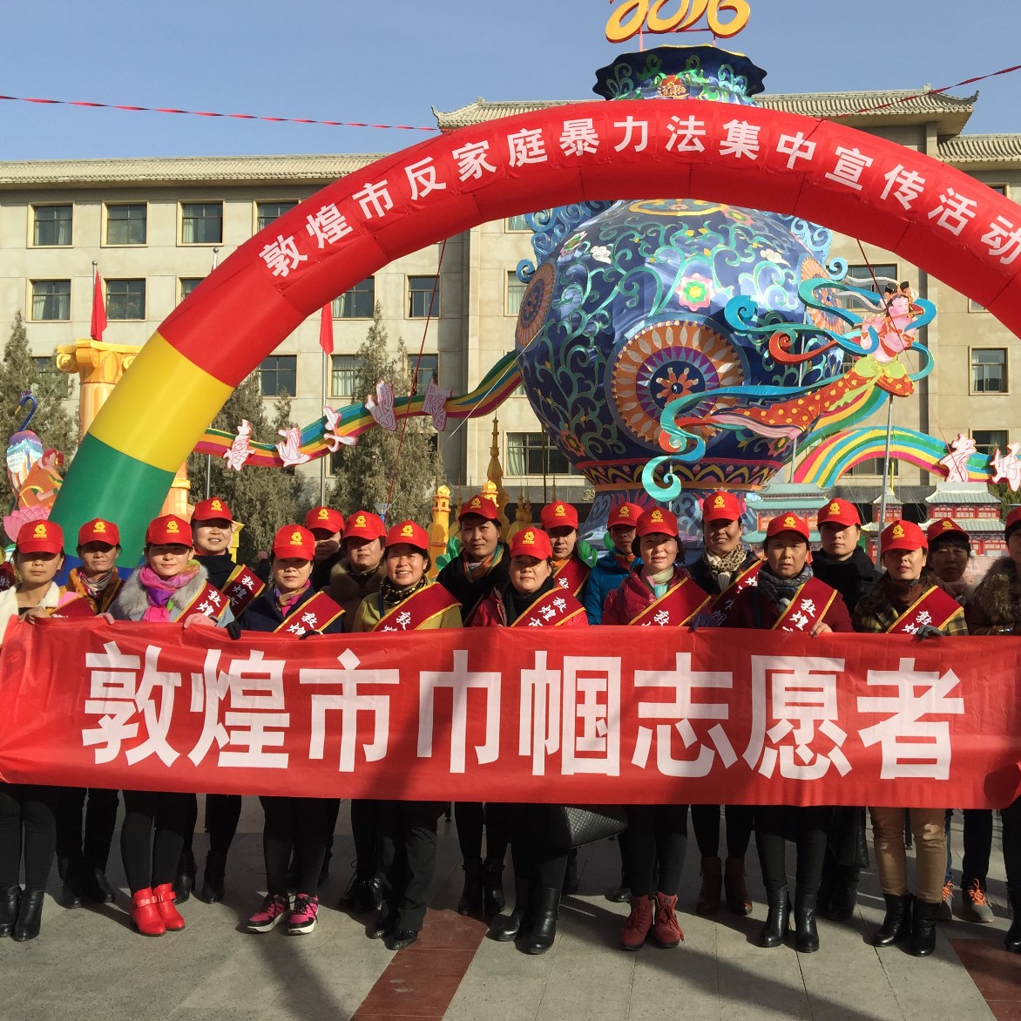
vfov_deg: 47.2
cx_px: 599
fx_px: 1168
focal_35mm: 35
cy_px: 507
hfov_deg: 47.0
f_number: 2.2
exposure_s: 1/1647
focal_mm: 4.15
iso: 32
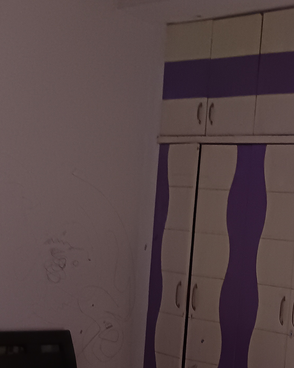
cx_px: 320
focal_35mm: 67
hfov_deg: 21.7
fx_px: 729
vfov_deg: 26.5
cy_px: 381
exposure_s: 1/50
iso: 808
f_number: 1.7
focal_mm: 5.31
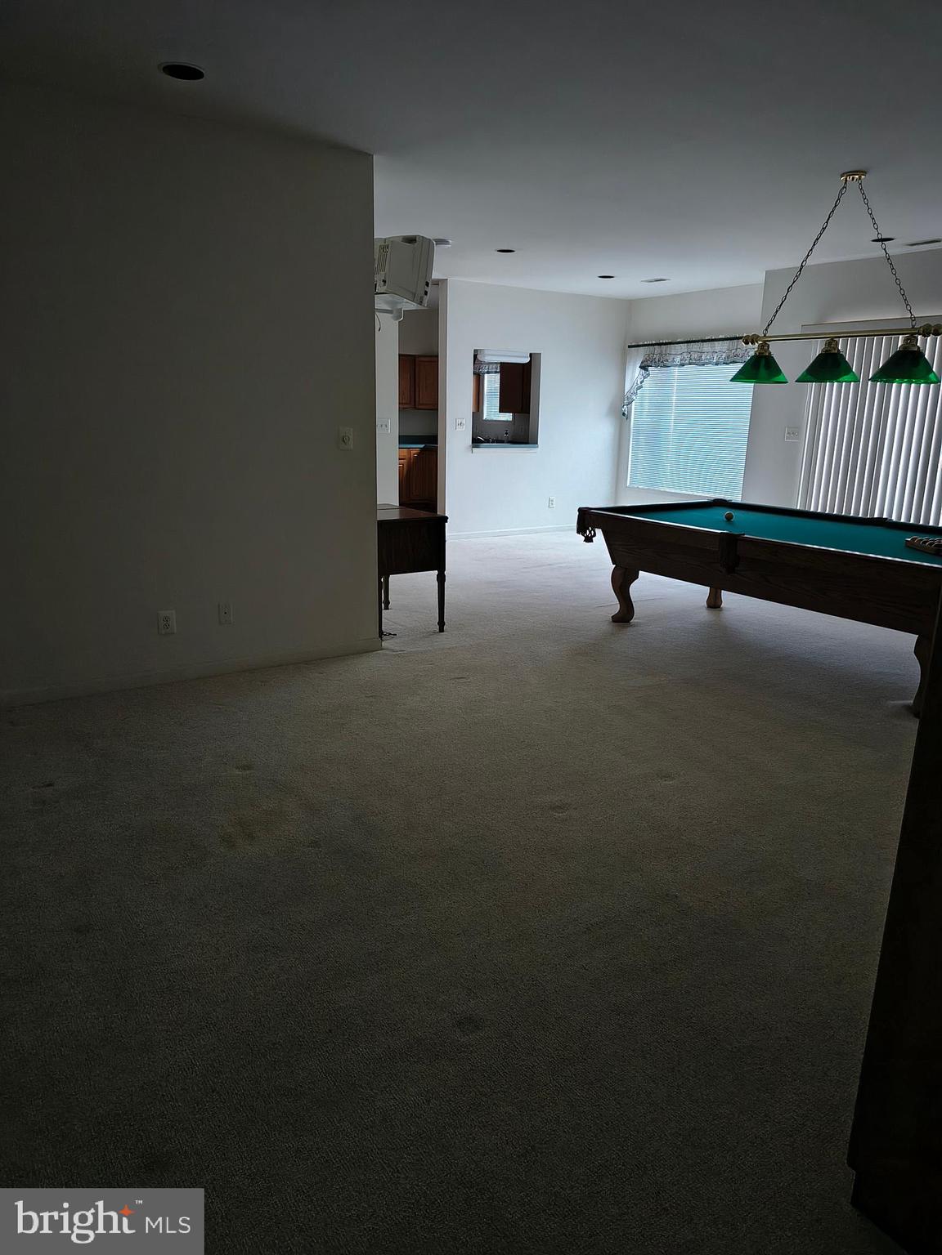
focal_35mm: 24
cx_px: 471
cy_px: 628
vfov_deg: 71.6
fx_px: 871
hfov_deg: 56.8
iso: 2478
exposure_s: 1/14.3
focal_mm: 5.56
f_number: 1.8
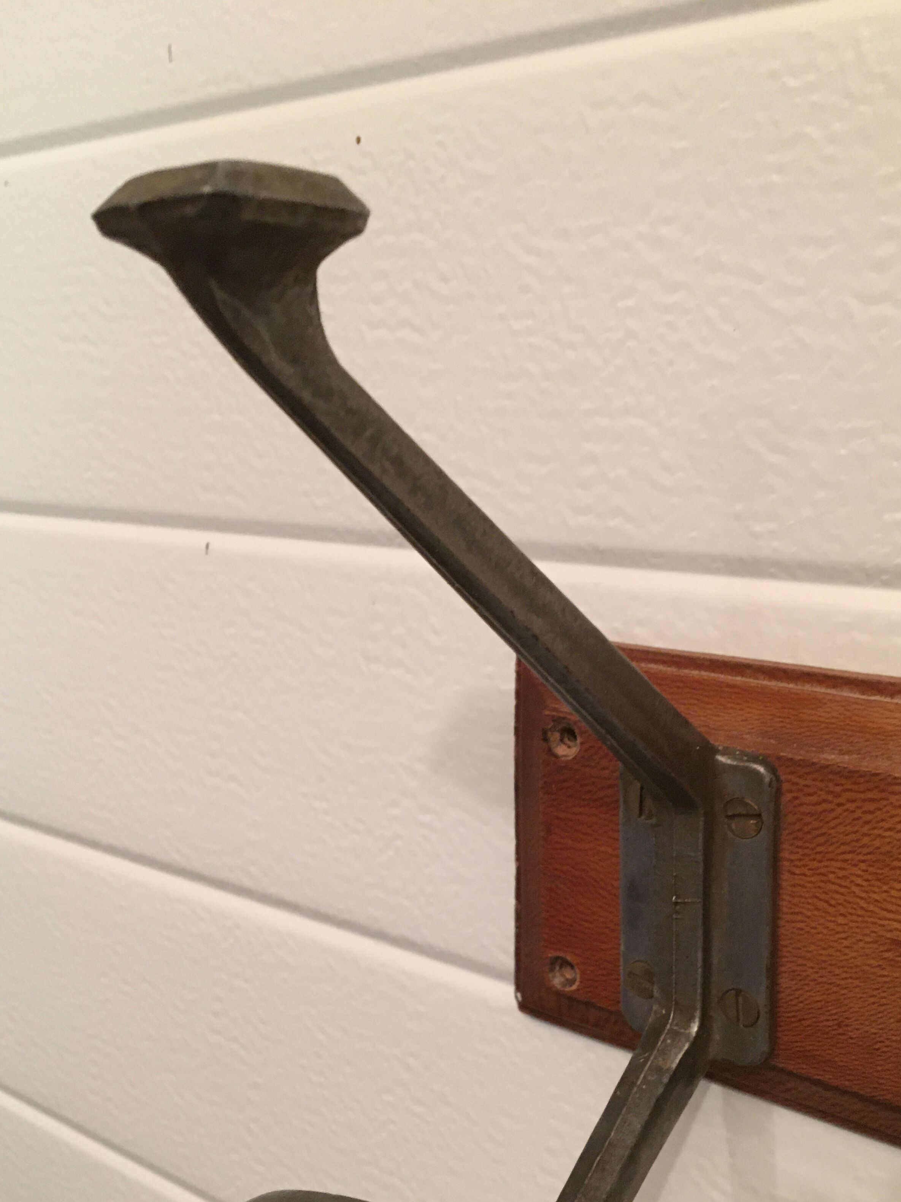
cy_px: 766
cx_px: 474
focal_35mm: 37
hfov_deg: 38.7
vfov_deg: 49.5
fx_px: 1284
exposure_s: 1/20
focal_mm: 4.15
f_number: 2.2
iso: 200
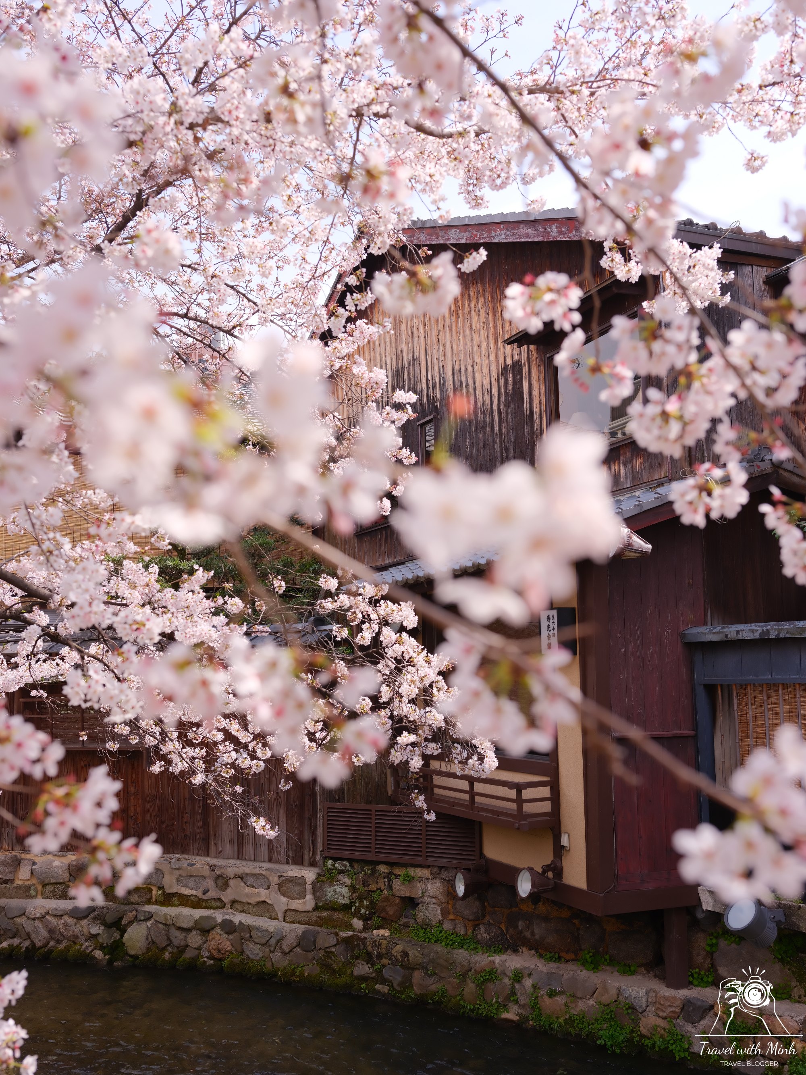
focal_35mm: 36
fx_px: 1118
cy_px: 538
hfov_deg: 39.7
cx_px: 403
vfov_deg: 51.4
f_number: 5.6
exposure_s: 1/320
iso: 200
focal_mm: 45
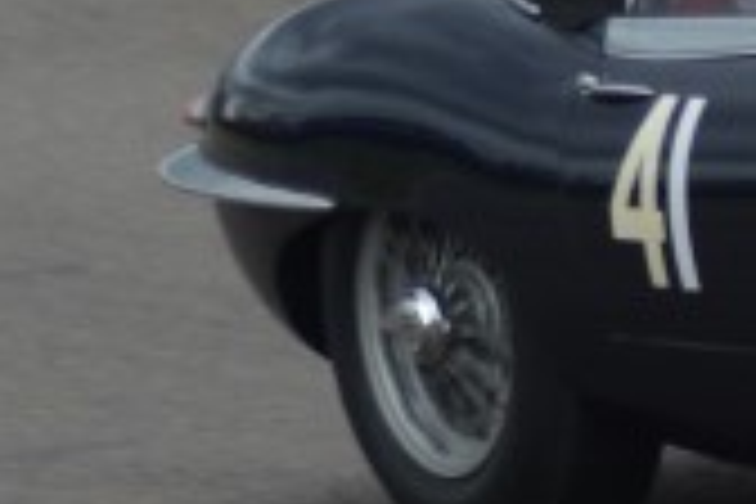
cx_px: 1449
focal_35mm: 437
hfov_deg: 4.7
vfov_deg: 3.1
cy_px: 146
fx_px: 9176
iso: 400
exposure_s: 1/500
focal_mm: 70
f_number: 5
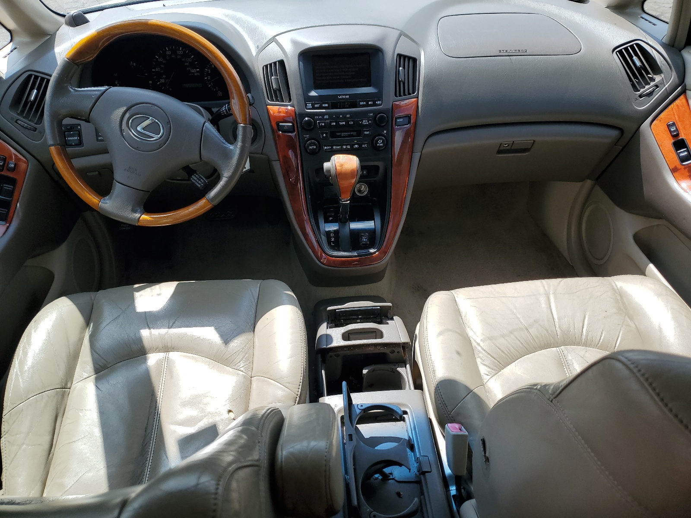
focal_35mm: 26
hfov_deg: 67.3
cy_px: 259
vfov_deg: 53.1
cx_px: 346
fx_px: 519
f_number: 1.5
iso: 50
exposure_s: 1/1429
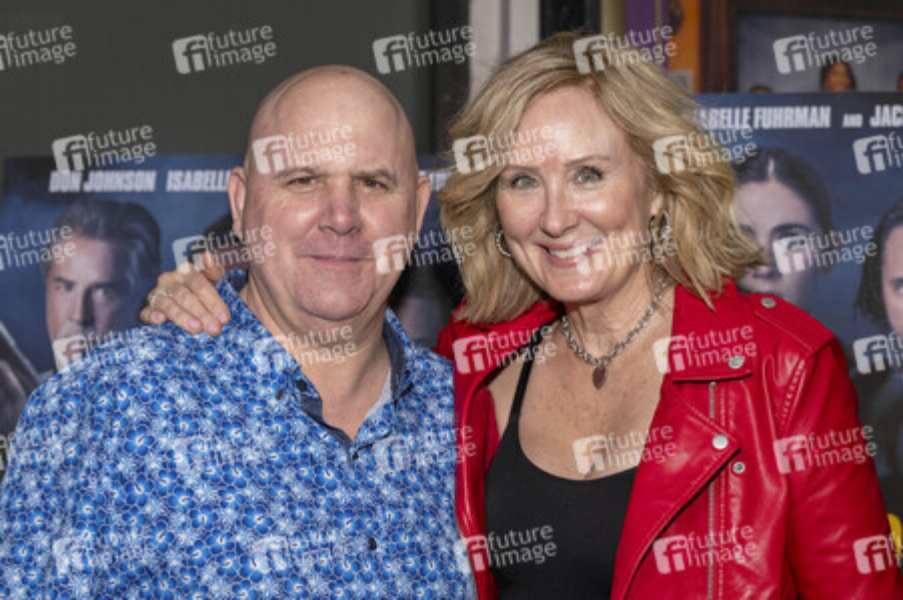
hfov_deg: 32.9
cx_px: 452
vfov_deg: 22.2
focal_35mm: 61
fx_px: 1529
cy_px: 300
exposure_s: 1/200
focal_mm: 61
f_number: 4.5
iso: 800
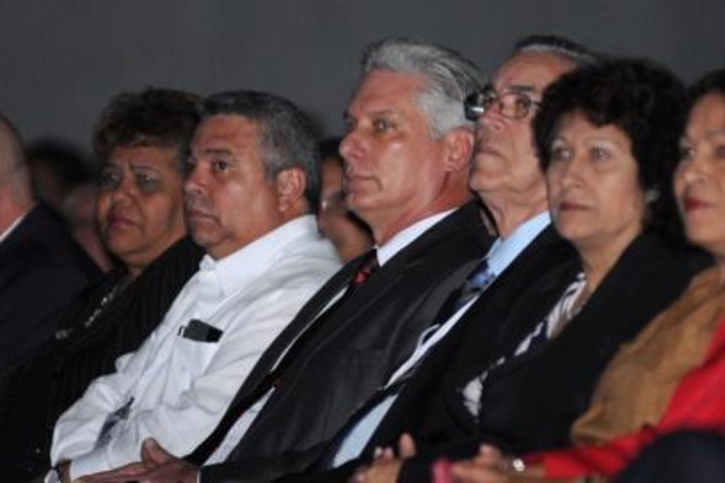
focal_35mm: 300
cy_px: 242
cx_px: 362
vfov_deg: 4.6
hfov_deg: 6.9
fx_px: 6041
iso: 800
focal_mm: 200
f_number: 2.8
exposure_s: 1/250
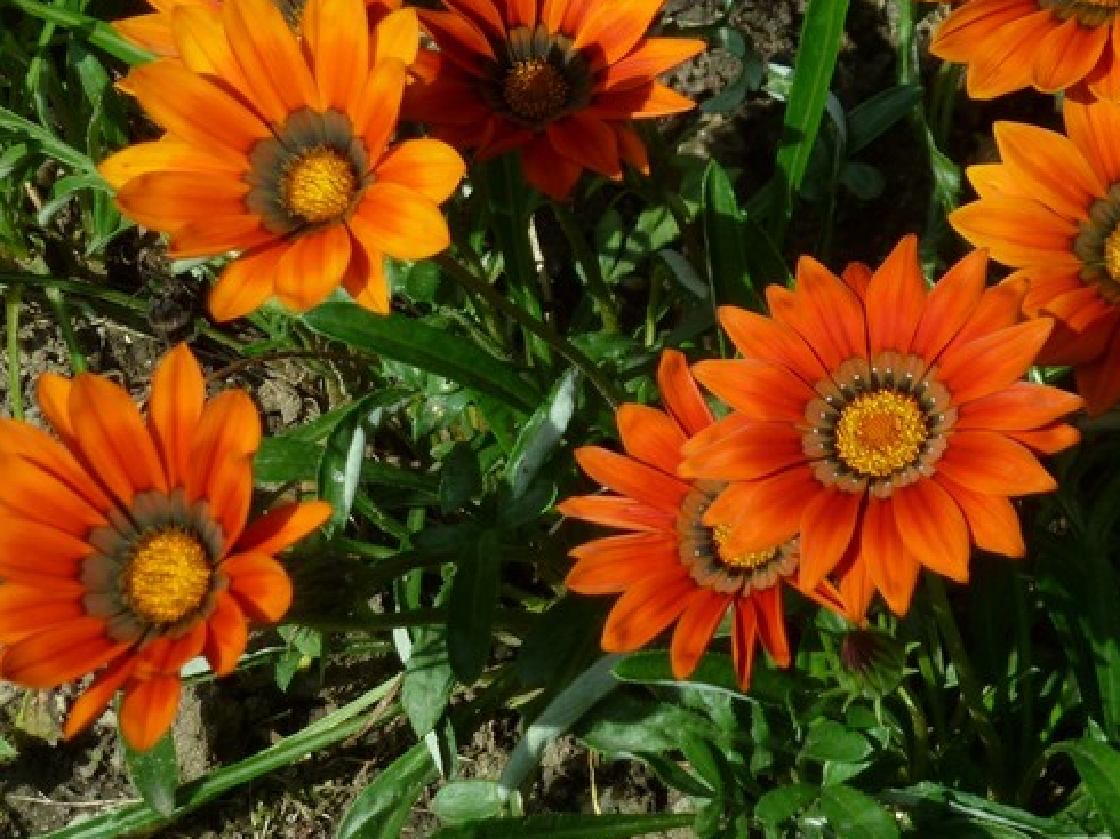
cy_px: 222
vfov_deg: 6.4
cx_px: 711
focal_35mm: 232
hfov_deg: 8.5
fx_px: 7503
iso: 100
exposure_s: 1/320
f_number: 5.3
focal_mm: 25.5
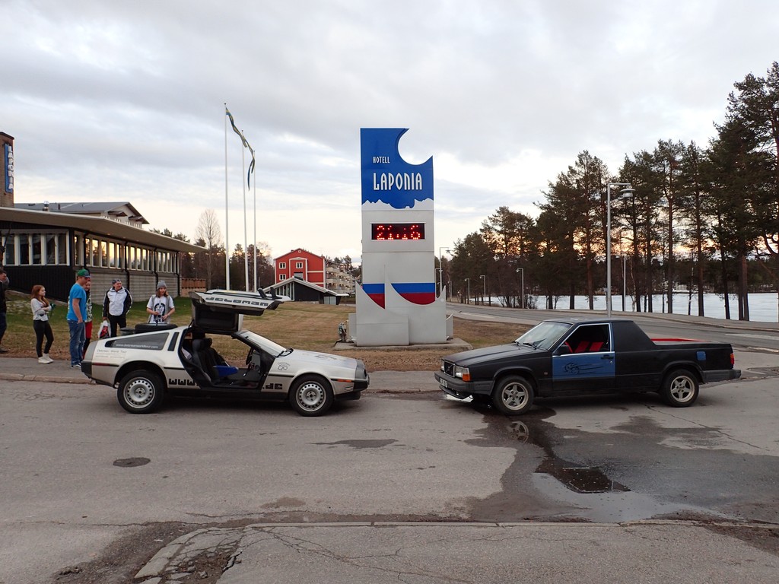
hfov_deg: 69.4
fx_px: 563
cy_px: 292
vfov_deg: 54.9
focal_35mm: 25
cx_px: 390
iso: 100
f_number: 2.8
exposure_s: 1/60
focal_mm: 4.5
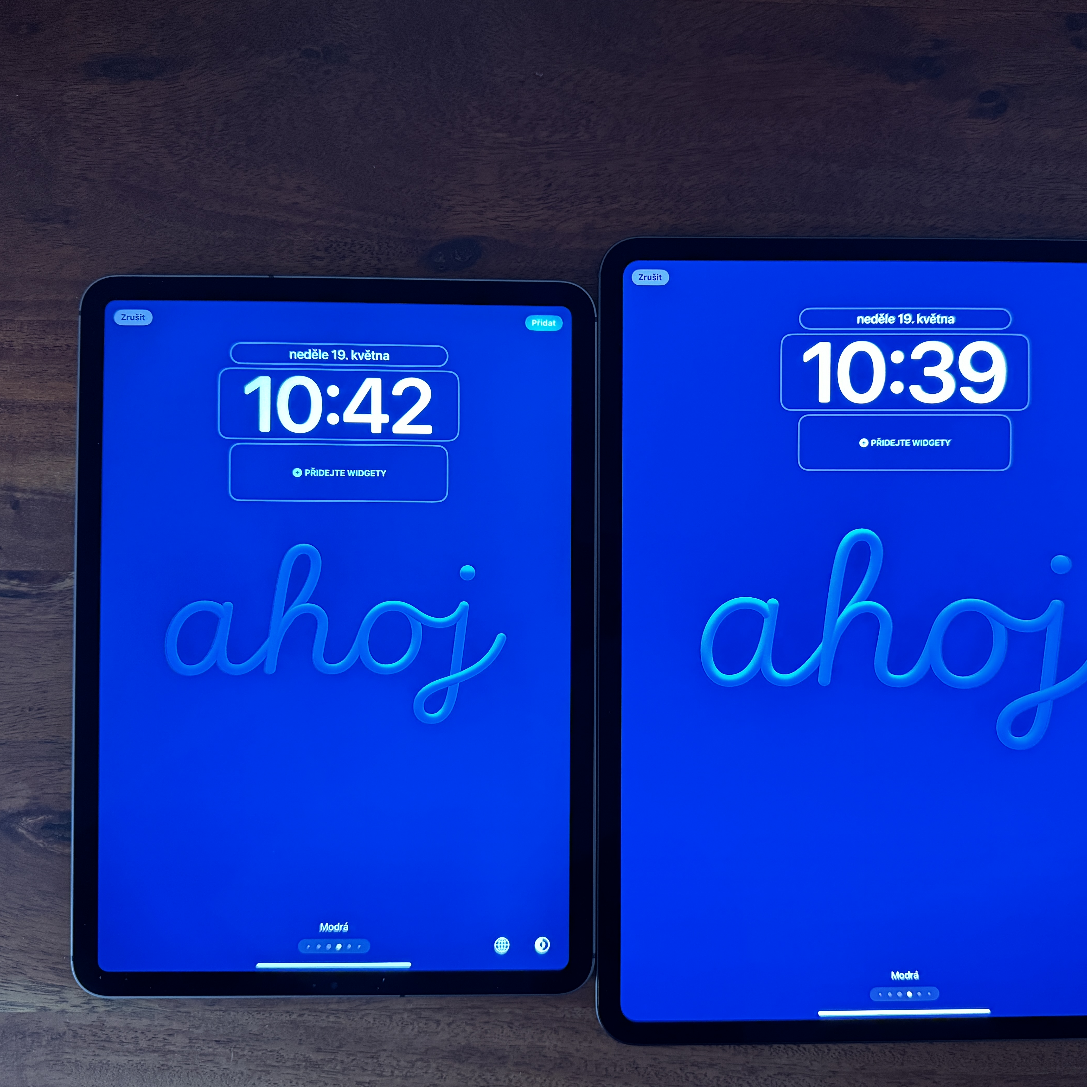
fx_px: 1030
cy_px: 547
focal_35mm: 29
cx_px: 608
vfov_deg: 55.6
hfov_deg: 55.5
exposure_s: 1/60
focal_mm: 6.76
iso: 400
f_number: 1.78
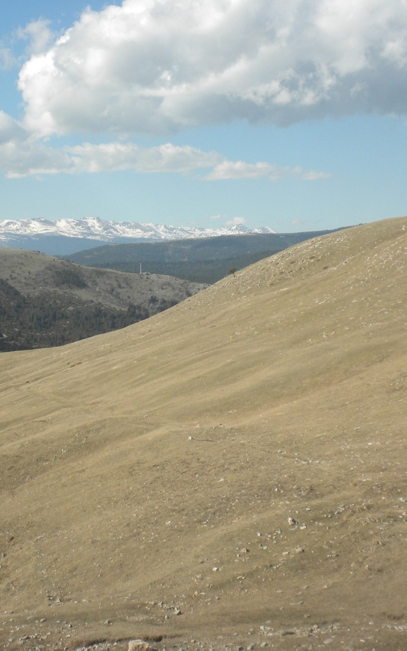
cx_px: 92
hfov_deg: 22.5
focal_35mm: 57
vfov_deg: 35.7
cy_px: 325
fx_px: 1011
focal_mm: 6.6
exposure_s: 1/111
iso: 64
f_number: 10
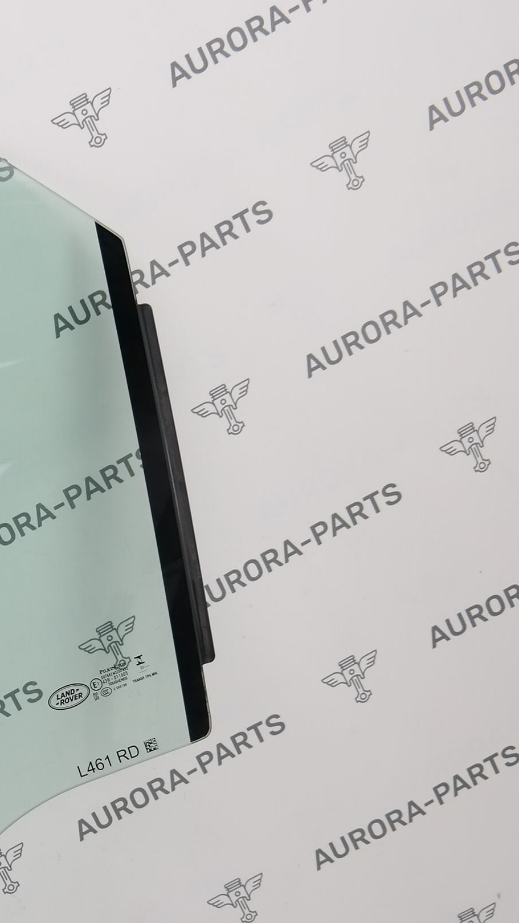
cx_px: -358
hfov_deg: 13.4
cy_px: 630
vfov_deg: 25.4
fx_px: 2030
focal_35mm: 83
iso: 100
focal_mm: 22
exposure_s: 1/125
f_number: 4
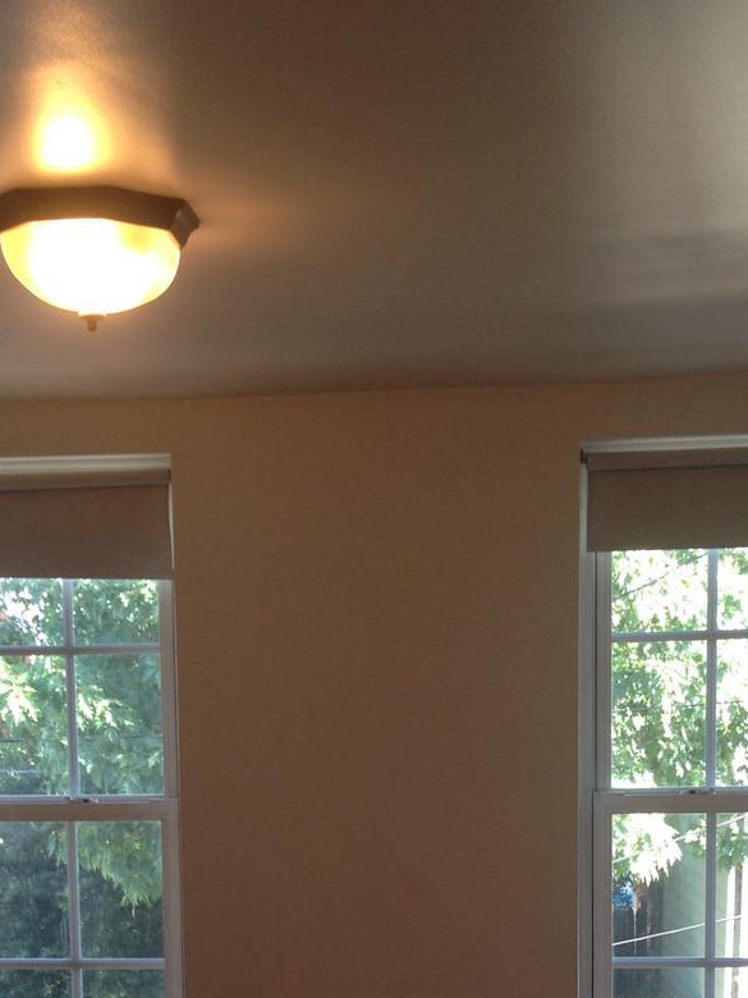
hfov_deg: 22.6
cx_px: 366
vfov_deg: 28.3
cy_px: 953
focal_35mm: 65
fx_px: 1873
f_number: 2.4
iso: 50
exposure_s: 1/40
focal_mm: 4.12
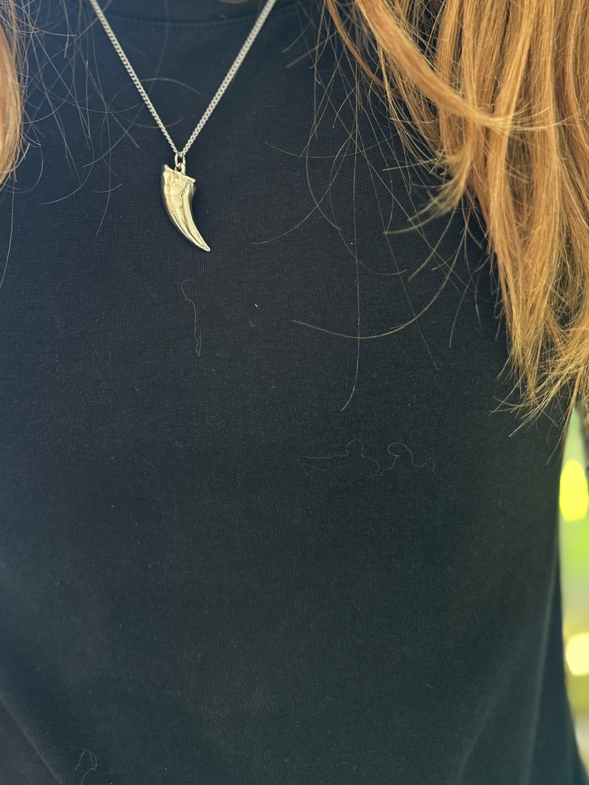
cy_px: 237
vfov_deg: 51.2
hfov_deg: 40.3
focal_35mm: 35
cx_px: 204
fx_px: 794
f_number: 1.78
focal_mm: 6.86
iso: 250
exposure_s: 1/60
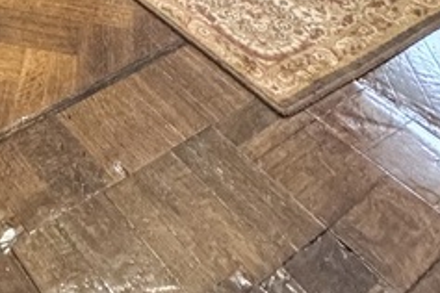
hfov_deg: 29.6
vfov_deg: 13.4
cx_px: -74
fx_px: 721
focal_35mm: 59
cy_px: -475
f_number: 2.2
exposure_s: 1/50
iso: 640
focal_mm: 2.22
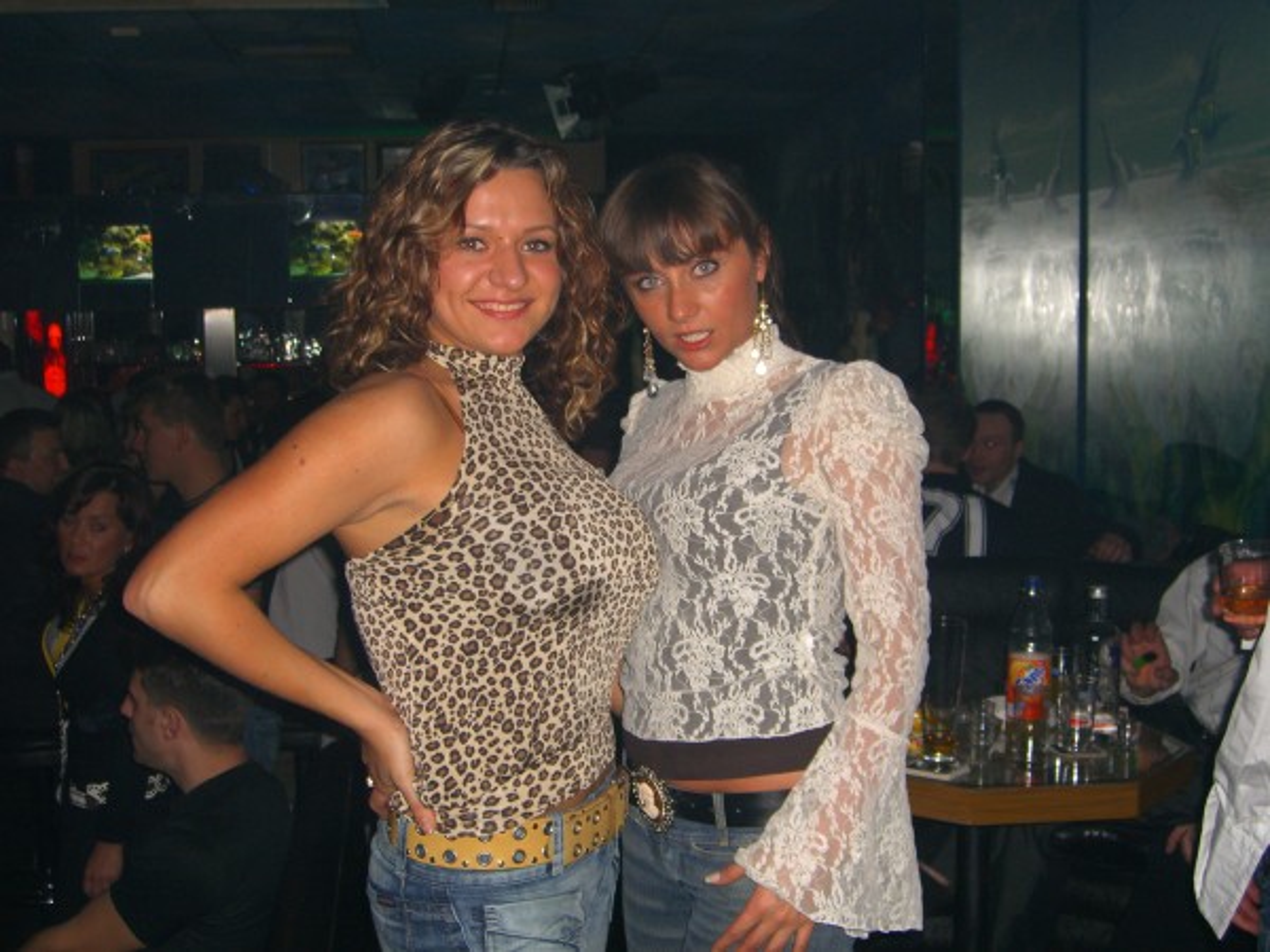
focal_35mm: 46
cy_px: 476
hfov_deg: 41.2
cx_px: 635
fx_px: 1688
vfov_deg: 31.5
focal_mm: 9.5
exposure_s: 1/60
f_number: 3.1
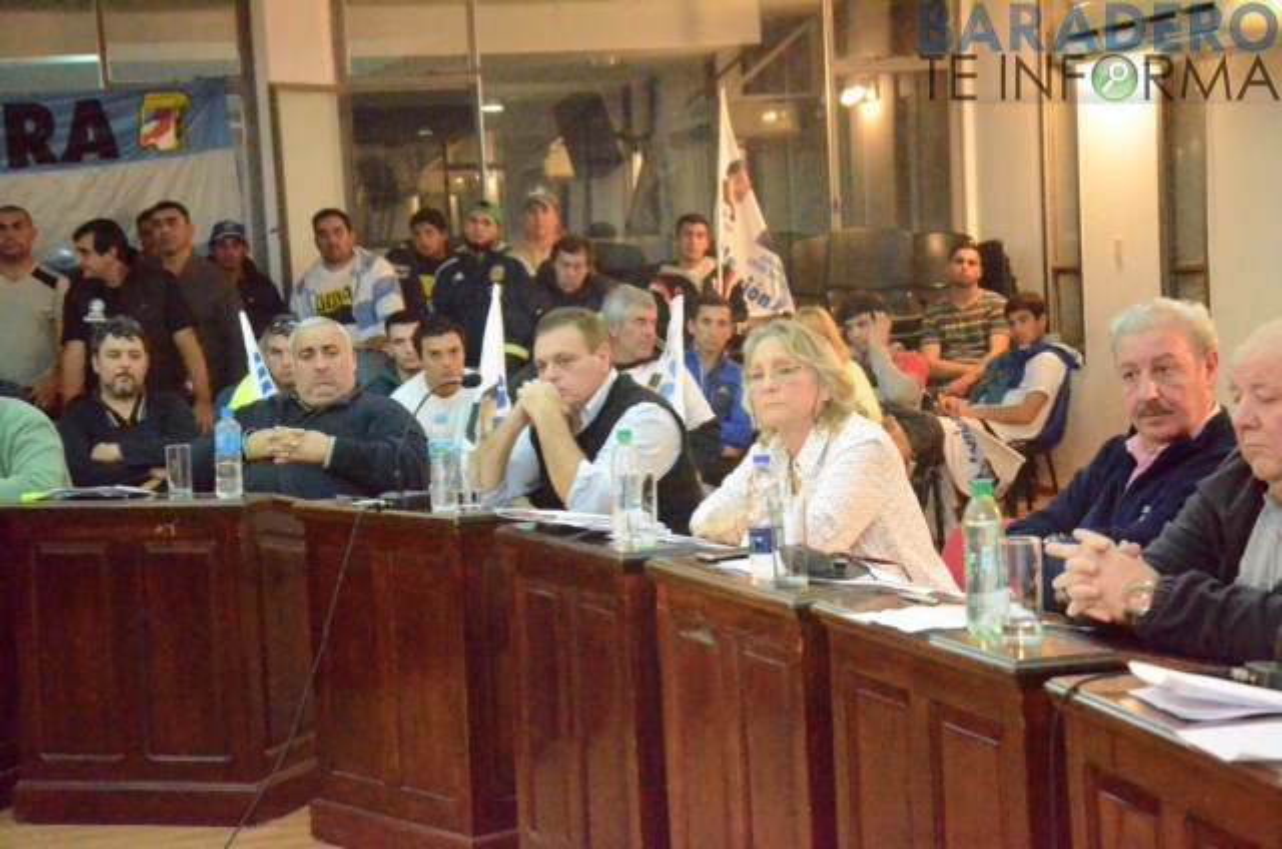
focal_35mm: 75
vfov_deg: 18.1
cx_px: 641
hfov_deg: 27.0
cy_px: 424
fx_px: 2665
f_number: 5
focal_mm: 50
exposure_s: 1/250
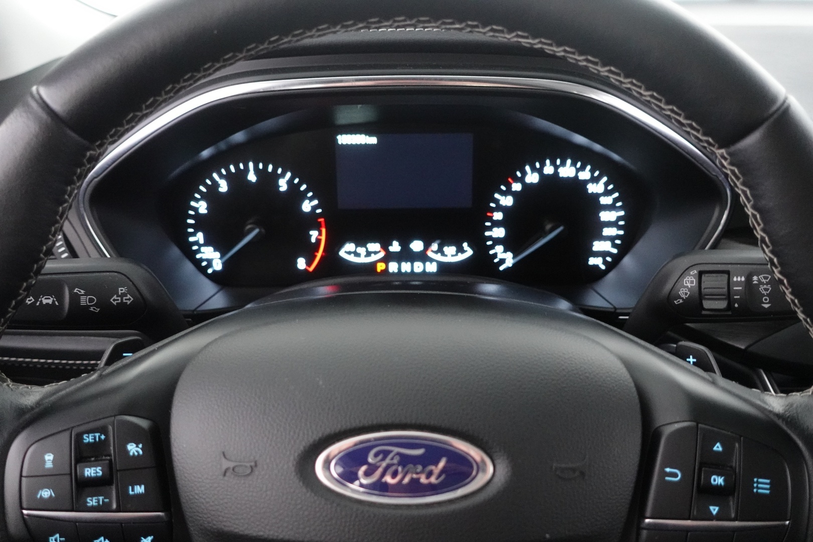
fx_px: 723
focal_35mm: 32
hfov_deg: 58.7
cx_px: 406
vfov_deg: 41.1
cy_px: 271
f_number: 2.8
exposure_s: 1/30
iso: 3200
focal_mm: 12.27
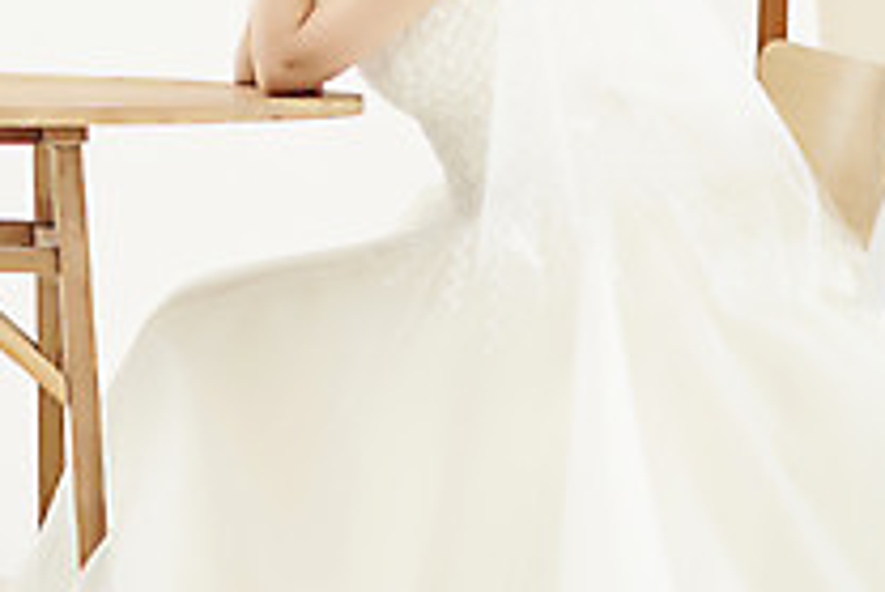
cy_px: 81
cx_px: -336
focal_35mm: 144
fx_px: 3542
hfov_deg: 13.6
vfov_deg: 9.5
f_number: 2
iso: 200
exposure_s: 1/125
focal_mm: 50
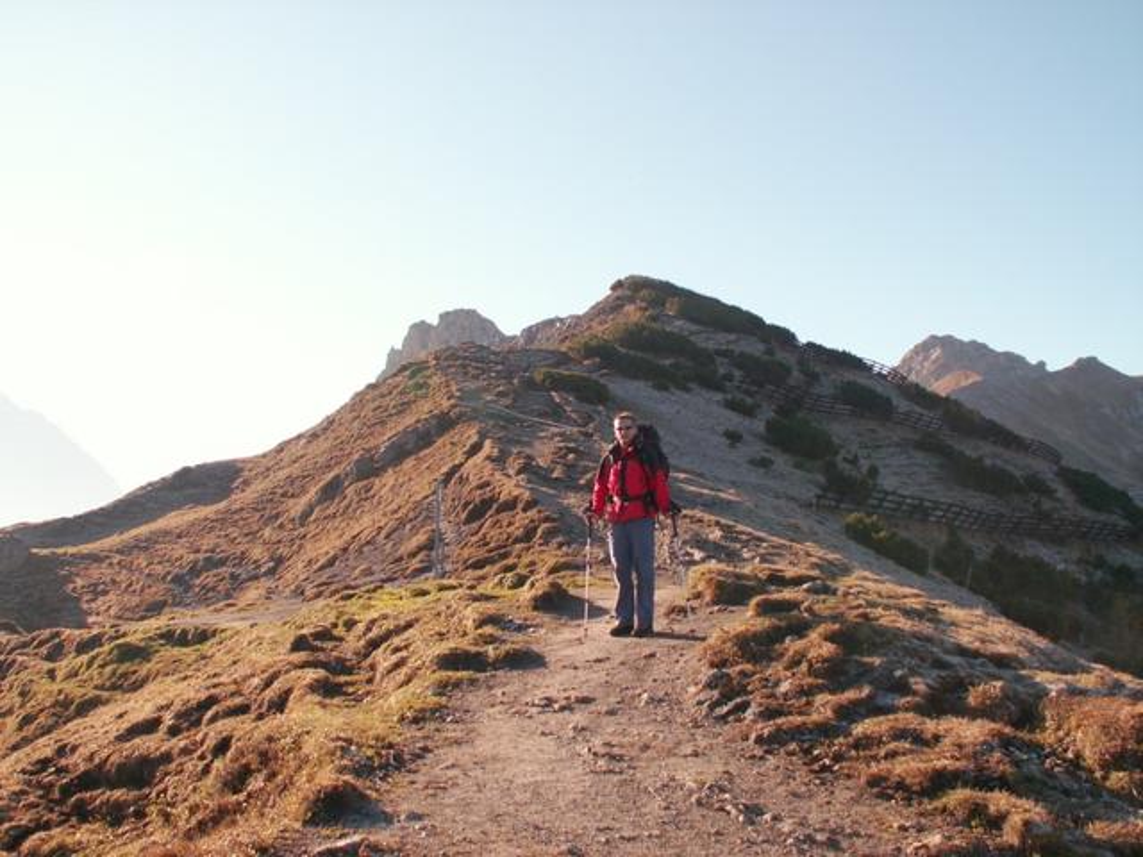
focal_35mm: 35
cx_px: 572
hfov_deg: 52.6
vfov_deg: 40.7
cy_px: 428
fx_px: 1156
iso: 50
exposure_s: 1/320
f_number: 3.5
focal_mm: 5.86
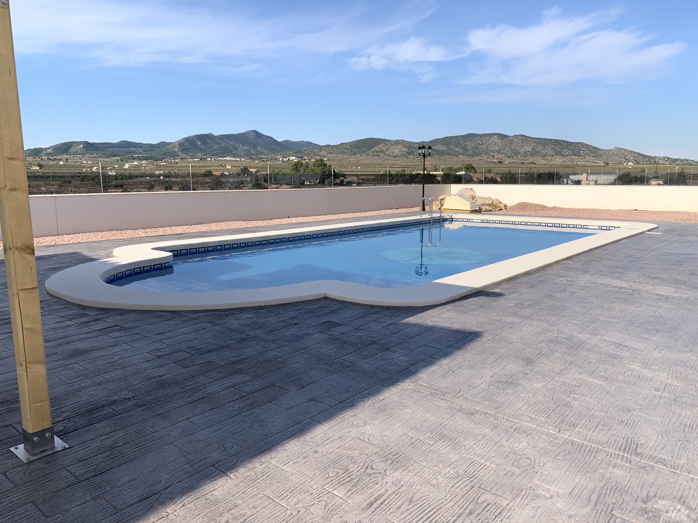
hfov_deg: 67.3
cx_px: 349
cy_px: 262
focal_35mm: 26
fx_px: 524
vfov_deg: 53.1
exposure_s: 1/2481
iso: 25
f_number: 1.8
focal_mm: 4.25
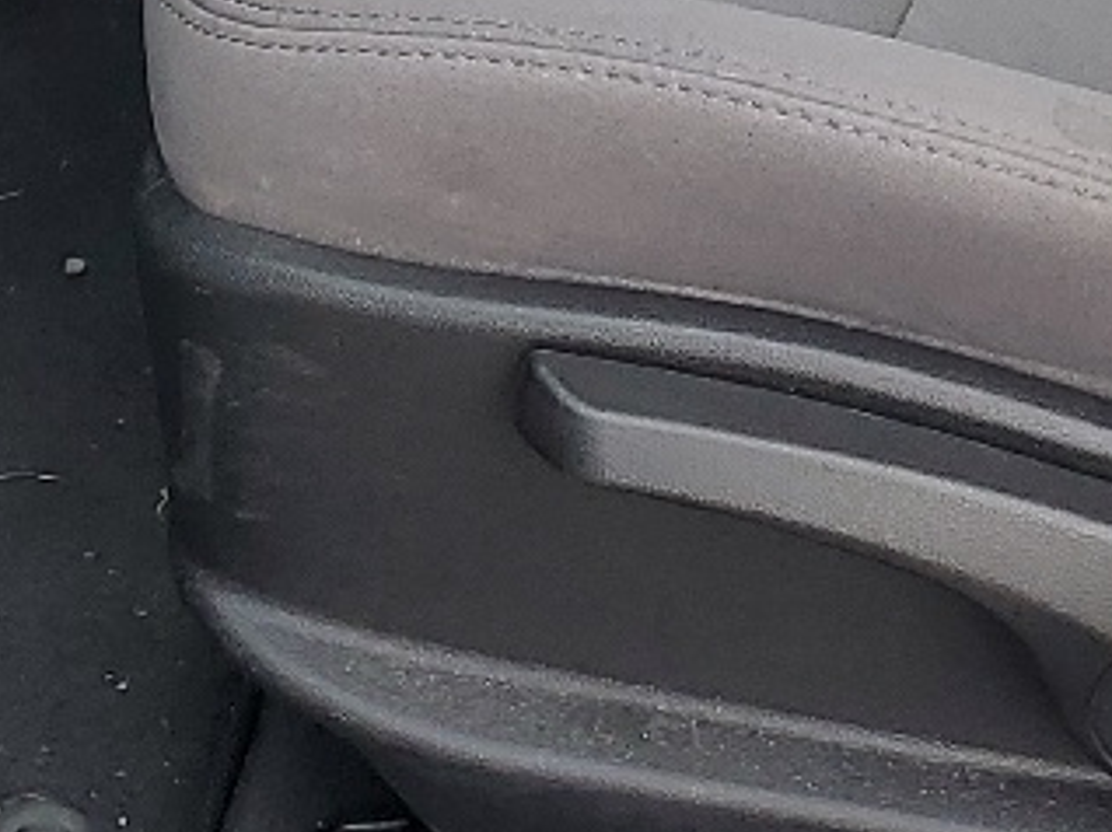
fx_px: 4205
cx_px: 605
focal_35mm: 131
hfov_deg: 15.1
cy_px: -1031
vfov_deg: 10.1
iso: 50
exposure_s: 1/263
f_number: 1.5
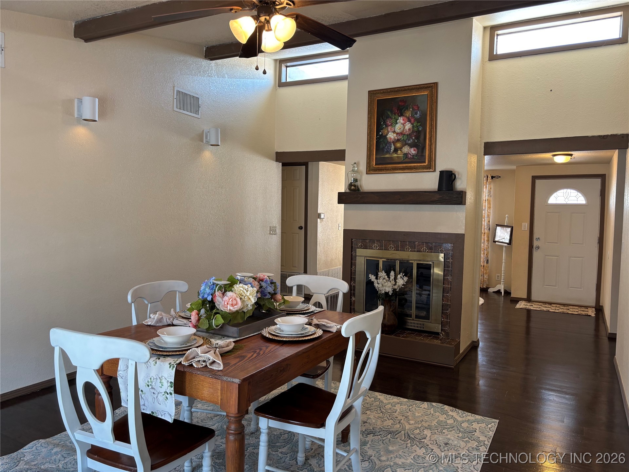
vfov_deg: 53.1
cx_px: 314
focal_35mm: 26
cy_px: 236
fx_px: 472
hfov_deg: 67.3
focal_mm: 5.96
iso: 80
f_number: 1.6
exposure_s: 1/60
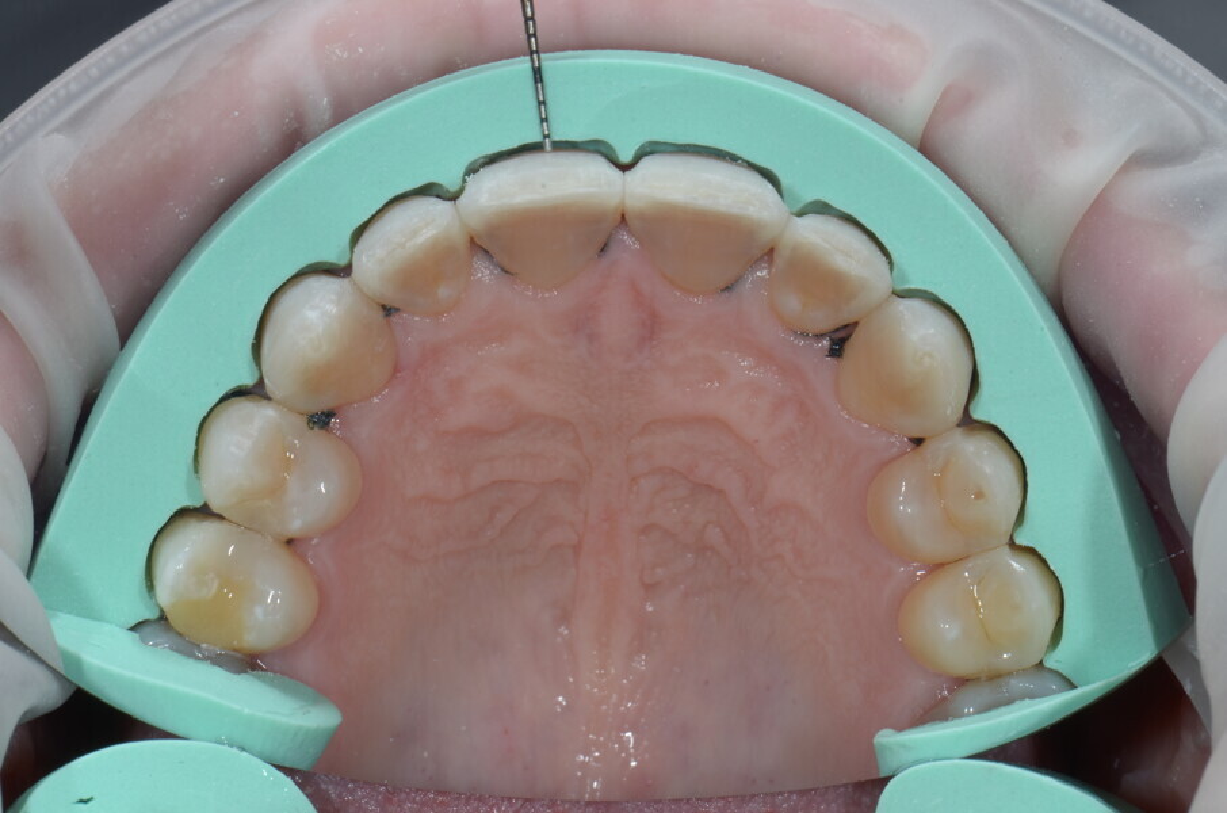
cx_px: 614
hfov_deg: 13.1
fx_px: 5357
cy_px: 406
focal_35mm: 158
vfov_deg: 8.7
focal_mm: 105
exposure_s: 1/125
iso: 160
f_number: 29
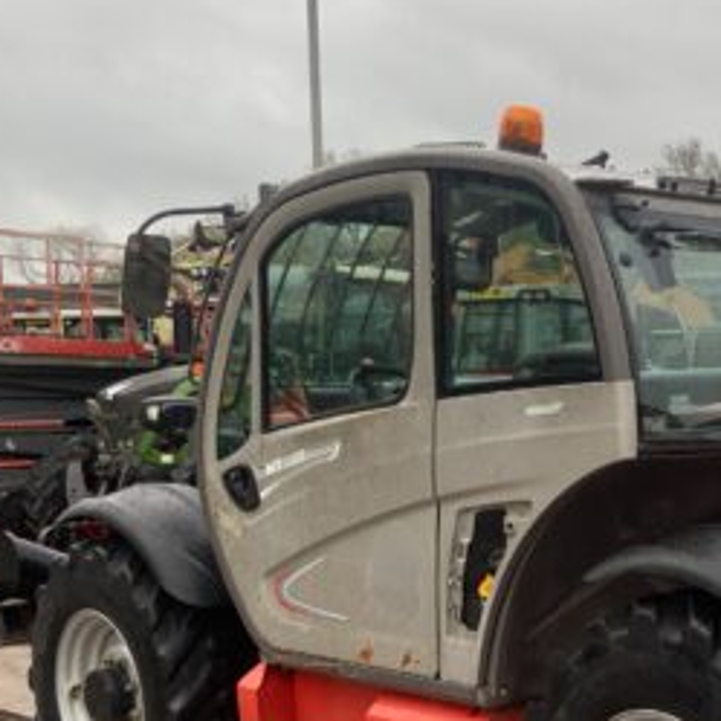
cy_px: 562
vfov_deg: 25.7
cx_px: 744
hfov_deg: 24.7
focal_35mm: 66
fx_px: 1555
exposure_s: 1/122
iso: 25
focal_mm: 3
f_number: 1.8
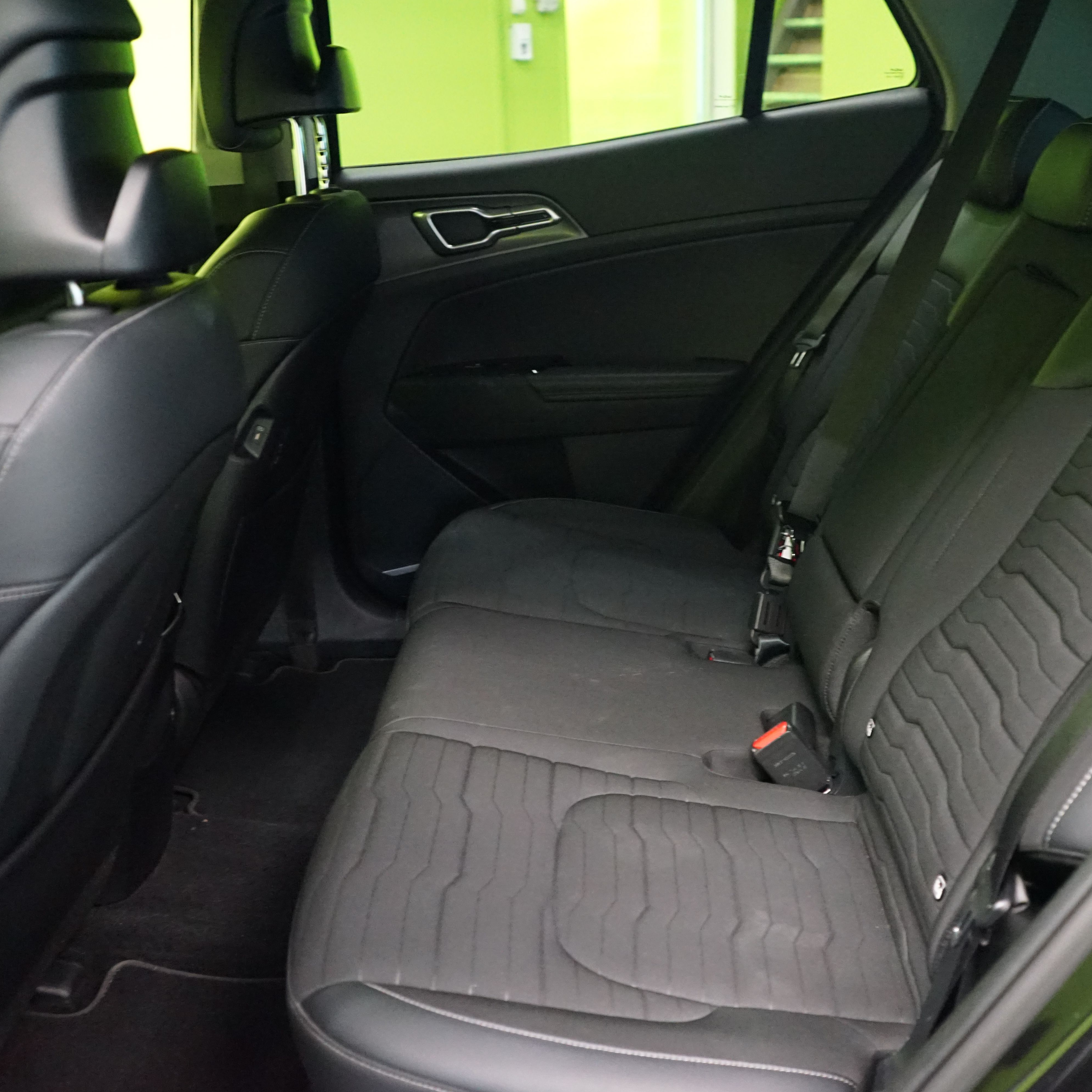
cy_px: 550
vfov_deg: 46.0
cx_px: 640
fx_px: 1285
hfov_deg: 45.9
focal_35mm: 36
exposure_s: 1/25
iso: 6400
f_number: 3.5
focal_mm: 28
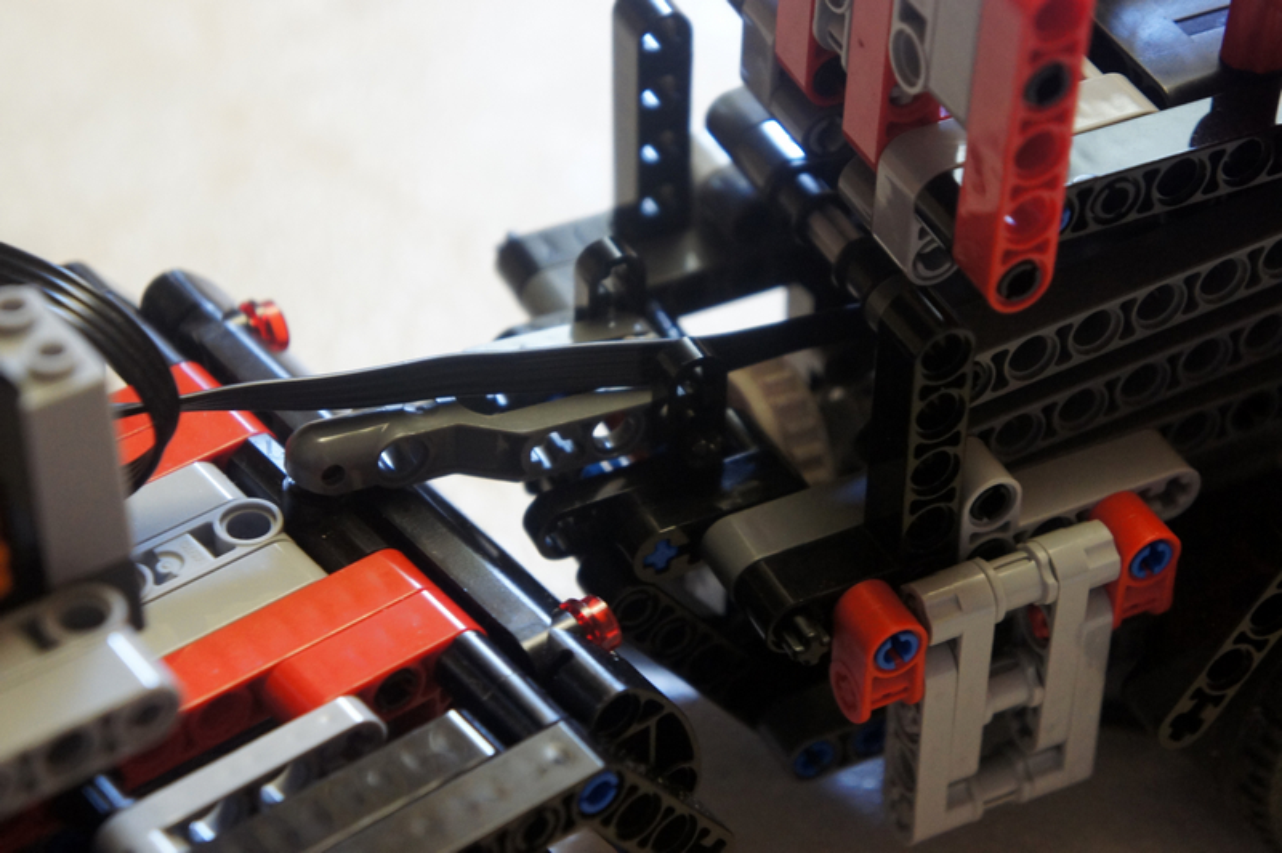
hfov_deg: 24.6
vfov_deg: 16.5
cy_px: 426
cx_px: 641
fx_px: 2935
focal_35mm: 82
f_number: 5.6
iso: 1600
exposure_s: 1/20
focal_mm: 55
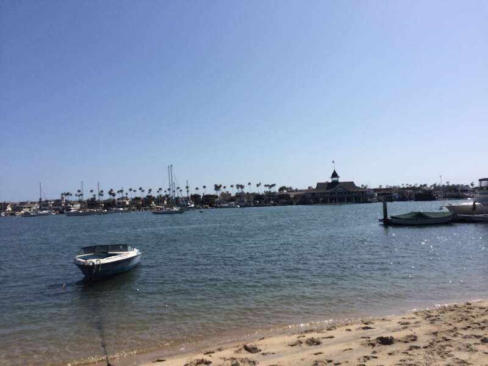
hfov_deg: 61.7
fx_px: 409
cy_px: 183
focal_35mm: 29
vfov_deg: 48.2
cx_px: 244
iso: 32
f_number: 2.2
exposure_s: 1/5882
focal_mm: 4.15
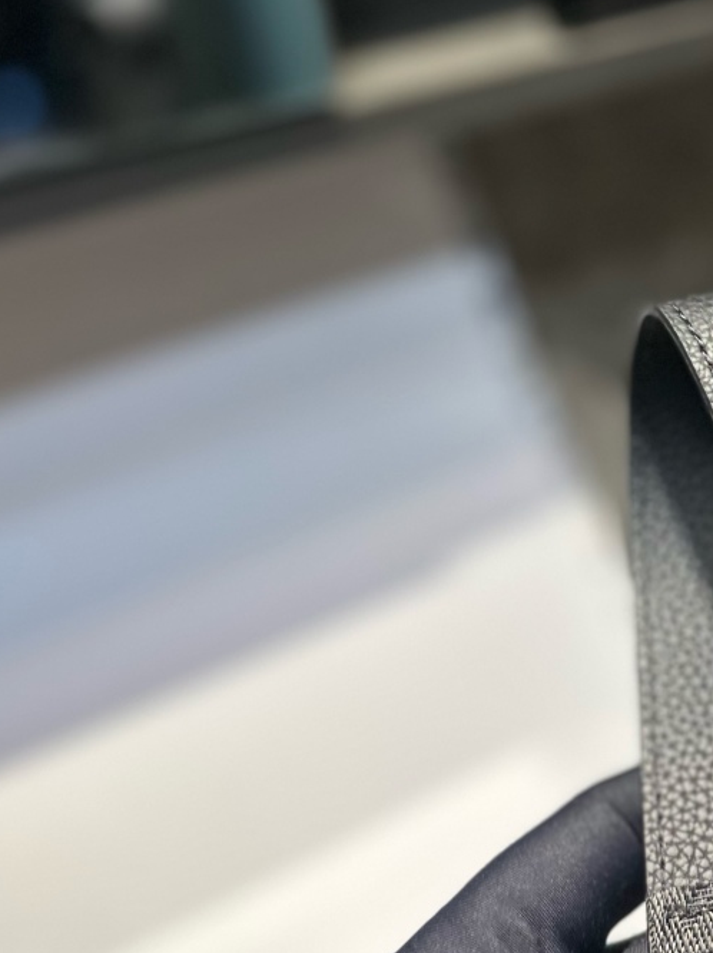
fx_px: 1429
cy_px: 431
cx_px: 732
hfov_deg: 26.4
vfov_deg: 36.8
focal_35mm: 52
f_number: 1.78
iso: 200
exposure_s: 1/100
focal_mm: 6.86
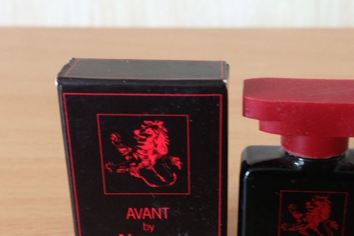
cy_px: 174
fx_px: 560
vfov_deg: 23.5
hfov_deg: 35.0
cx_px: 203
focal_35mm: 57
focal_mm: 4.13
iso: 100
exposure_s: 1/20
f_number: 2.4
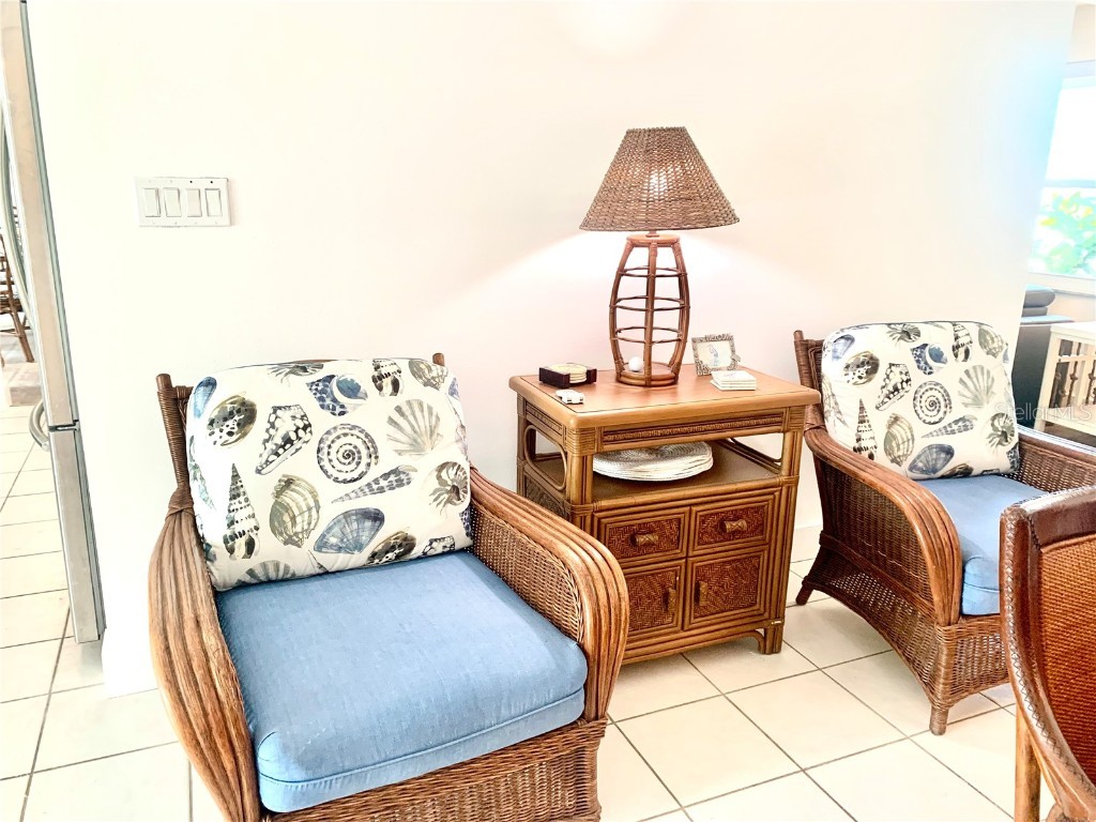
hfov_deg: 67.3
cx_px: 548
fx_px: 823
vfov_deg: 53.1
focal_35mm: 26
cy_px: 411
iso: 100
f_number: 1.8
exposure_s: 1/60
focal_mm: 4.25
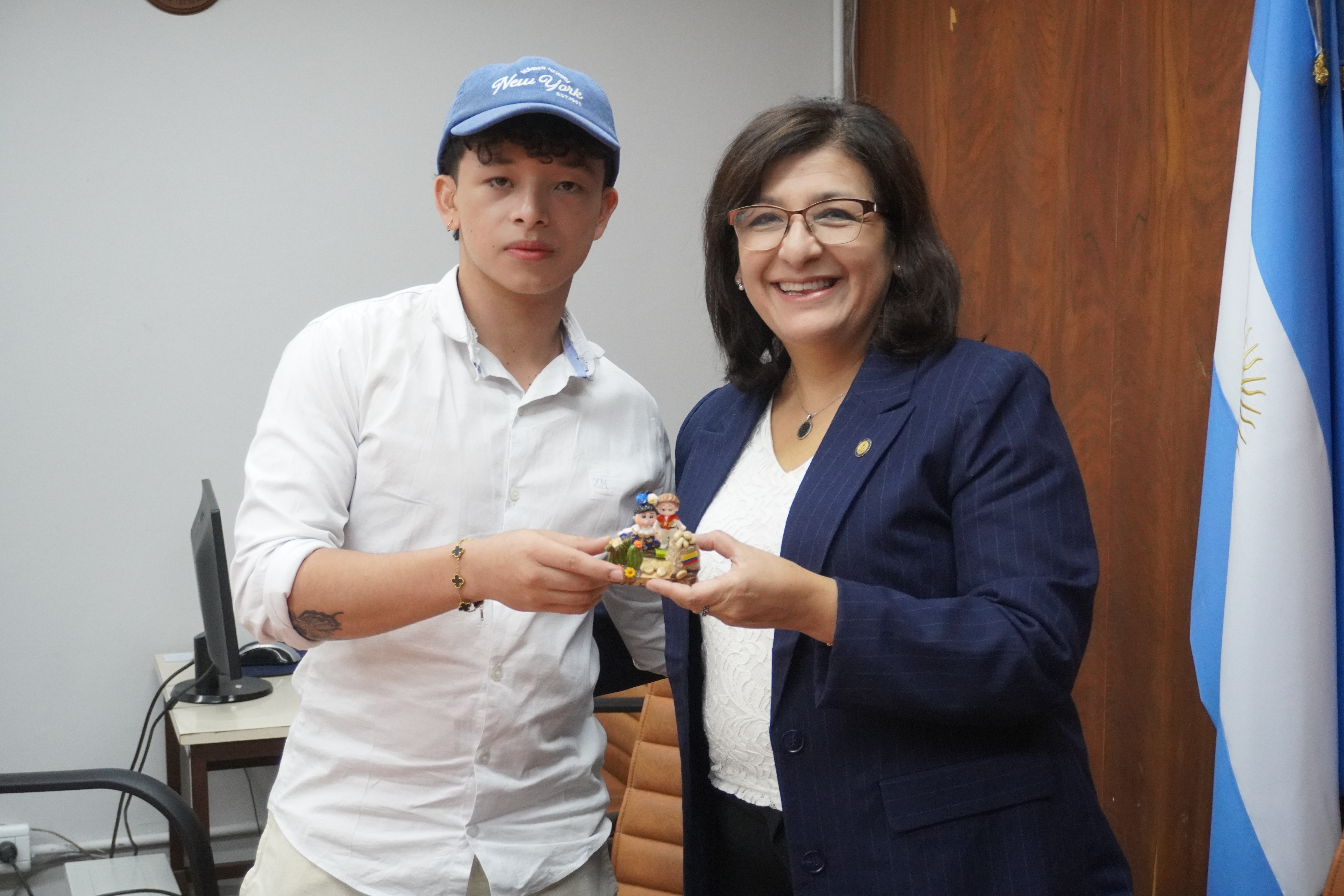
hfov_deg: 37.9
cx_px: 672
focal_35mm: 52
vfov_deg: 25.8
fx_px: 1960
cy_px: 448
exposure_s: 1/160
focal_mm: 35
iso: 3200
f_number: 5.6
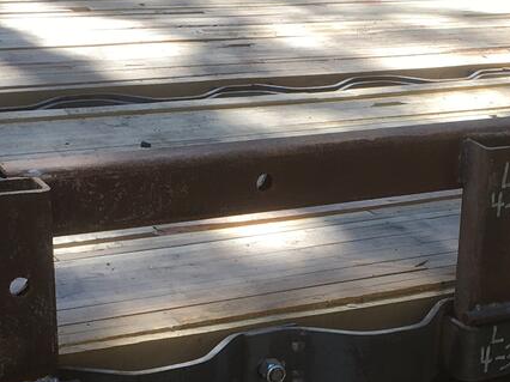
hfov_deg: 21.3
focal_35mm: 91
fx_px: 1340
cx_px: 415
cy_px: 399
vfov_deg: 15.9
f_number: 2.2
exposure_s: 1/120
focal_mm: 4.15
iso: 25
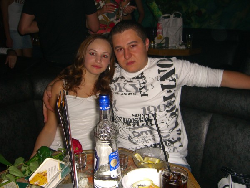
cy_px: 94
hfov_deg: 49.0
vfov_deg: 37.7
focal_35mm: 38
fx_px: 274
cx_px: 125
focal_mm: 7.9
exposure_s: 1/60
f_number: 2.8
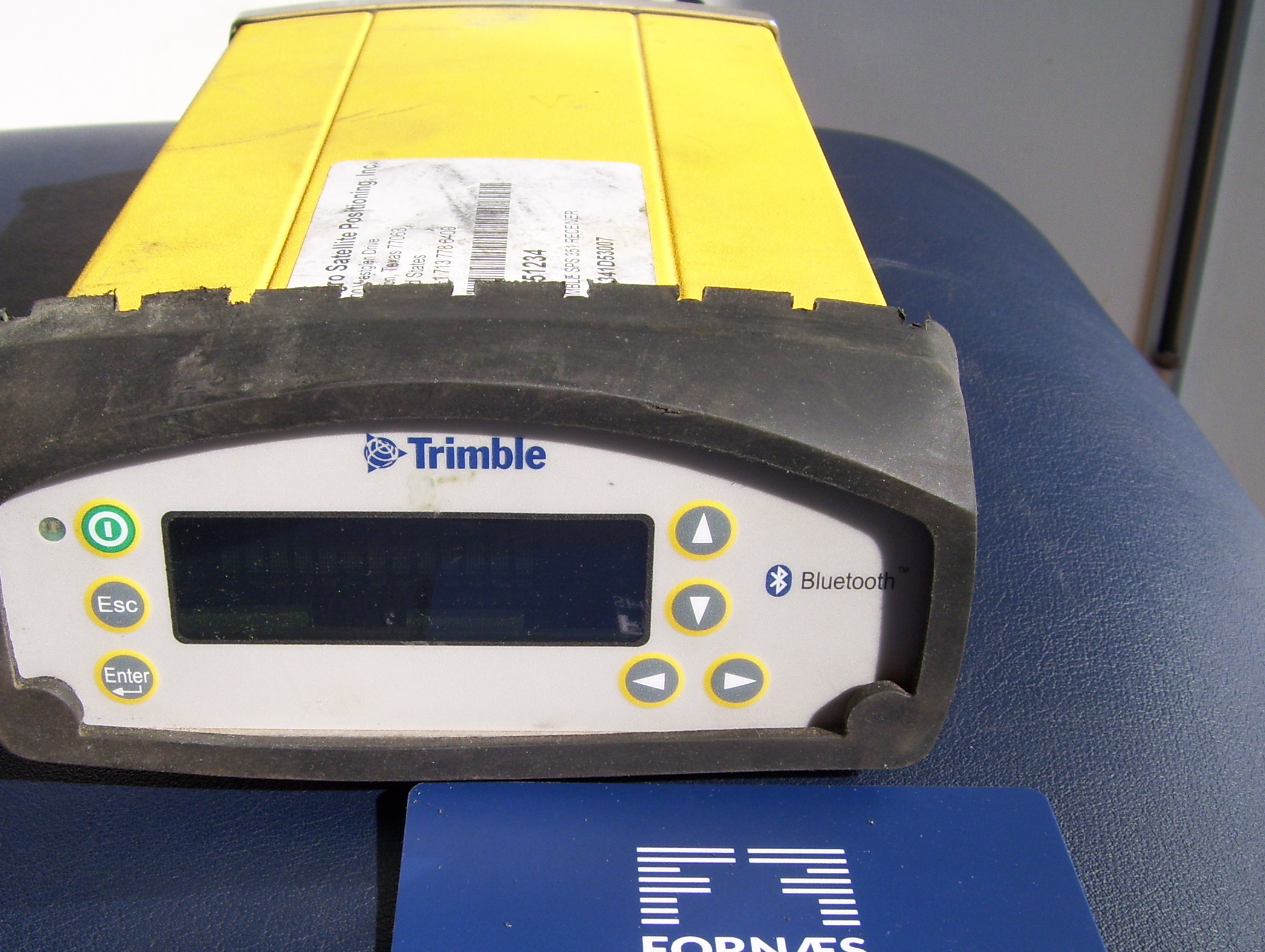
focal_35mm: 49
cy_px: 583
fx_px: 1793
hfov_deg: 38.7
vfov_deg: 29.7
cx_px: 489
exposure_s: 1/320
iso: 80
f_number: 4.8
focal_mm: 6
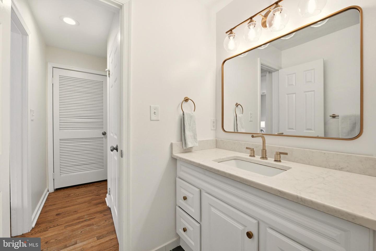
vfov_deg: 81.2
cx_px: 188
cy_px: 126
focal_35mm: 14
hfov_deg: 104.3
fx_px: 146
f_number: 10
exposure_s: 1/100
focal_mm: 14
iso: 250
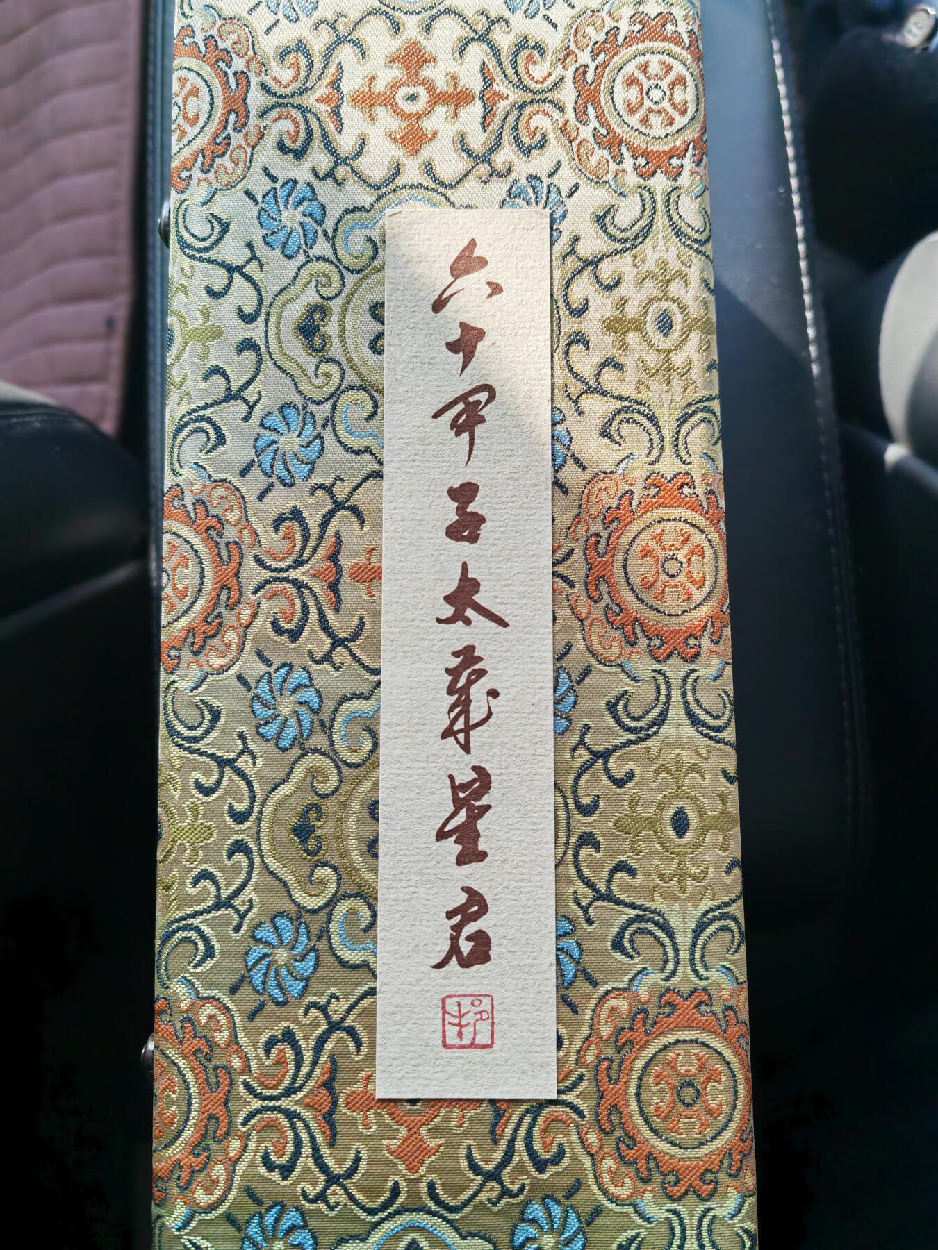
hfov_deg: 51.4
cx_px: 469
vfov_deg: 65.3
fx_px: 976
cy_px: 625
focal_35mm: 27
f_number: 1.8
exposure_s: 1/400
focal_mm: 5.53
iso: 50
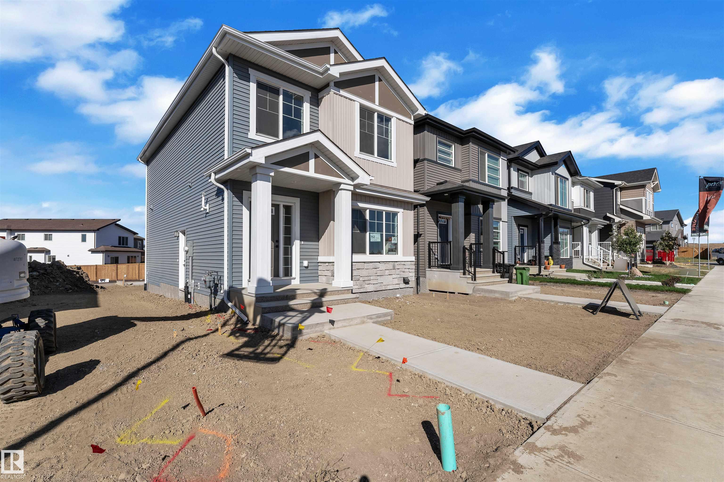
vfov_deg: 73.4
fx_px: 324
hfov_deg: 96.4
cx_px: 362
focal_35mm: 16
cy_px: 241
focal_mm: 16.1
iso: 200
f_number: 8
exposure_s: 1/1000
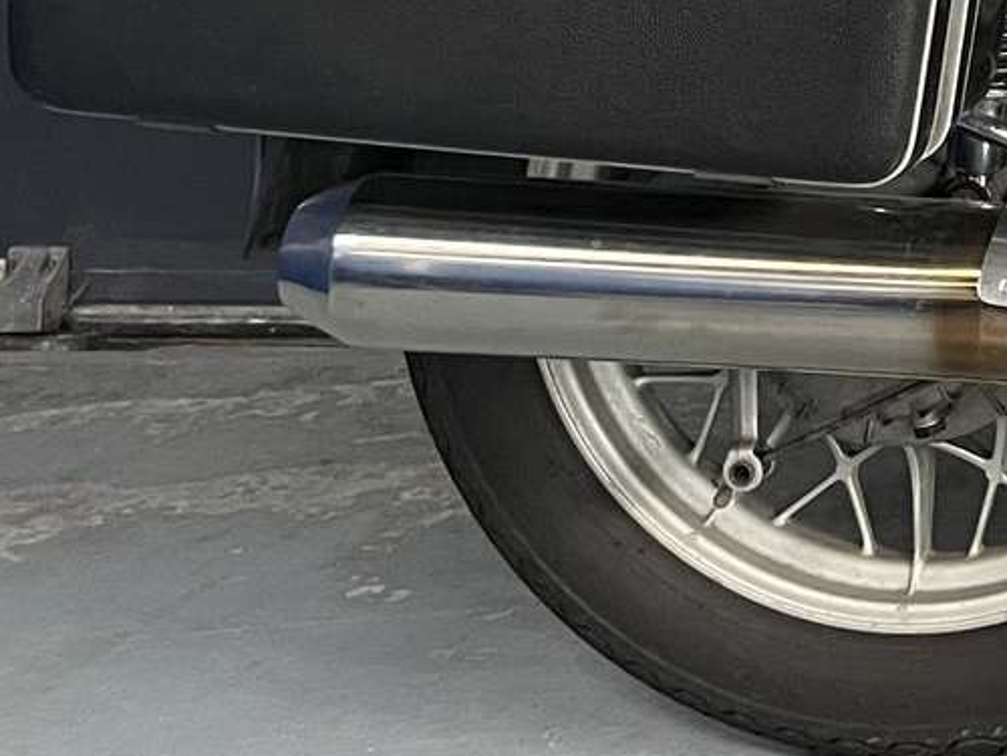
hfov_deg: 15.9
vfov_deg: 13.3
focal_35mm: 104
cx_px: 1851
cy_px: -411
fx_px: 3025
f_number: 1.6
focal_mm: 4.2
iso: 320
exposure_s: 1/60
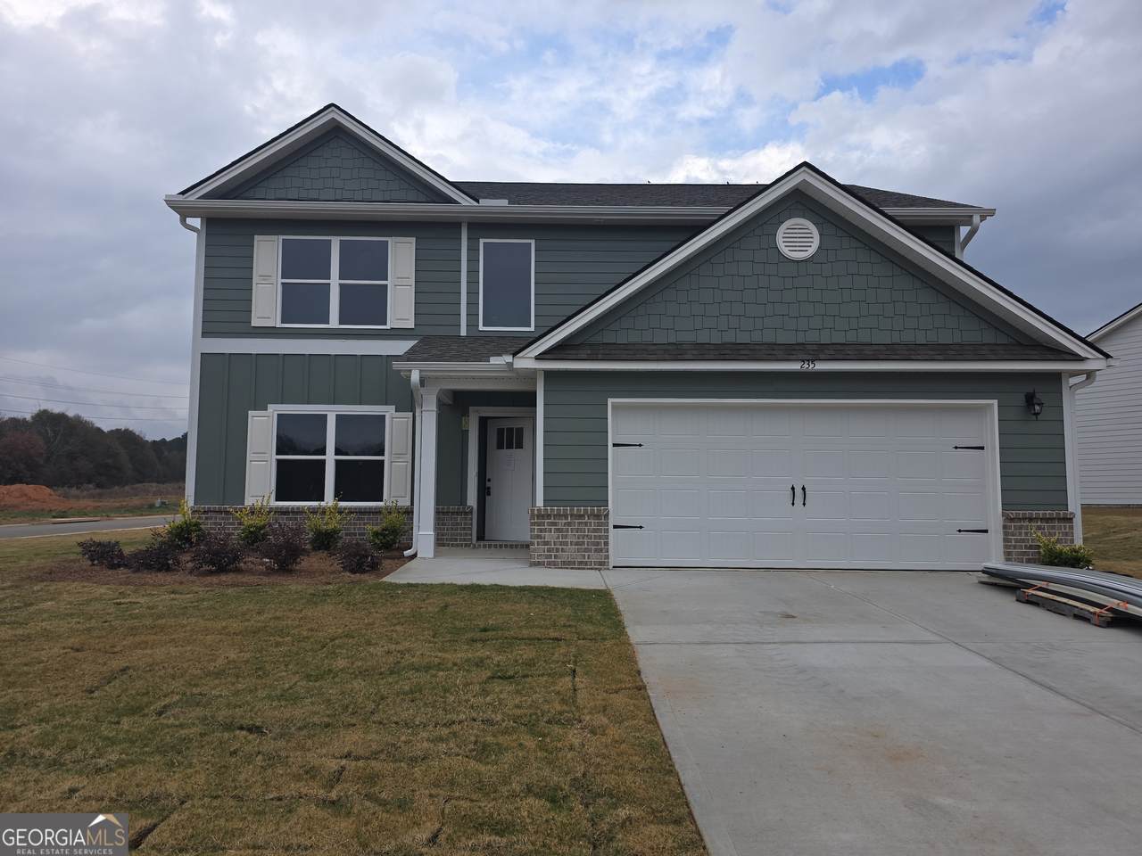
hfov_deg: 73.9
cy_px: 428
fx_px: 759
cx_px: 571
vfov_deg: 58.9
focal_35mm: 23
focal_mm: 6.3
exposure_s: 1/289
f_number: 1.7
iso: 12
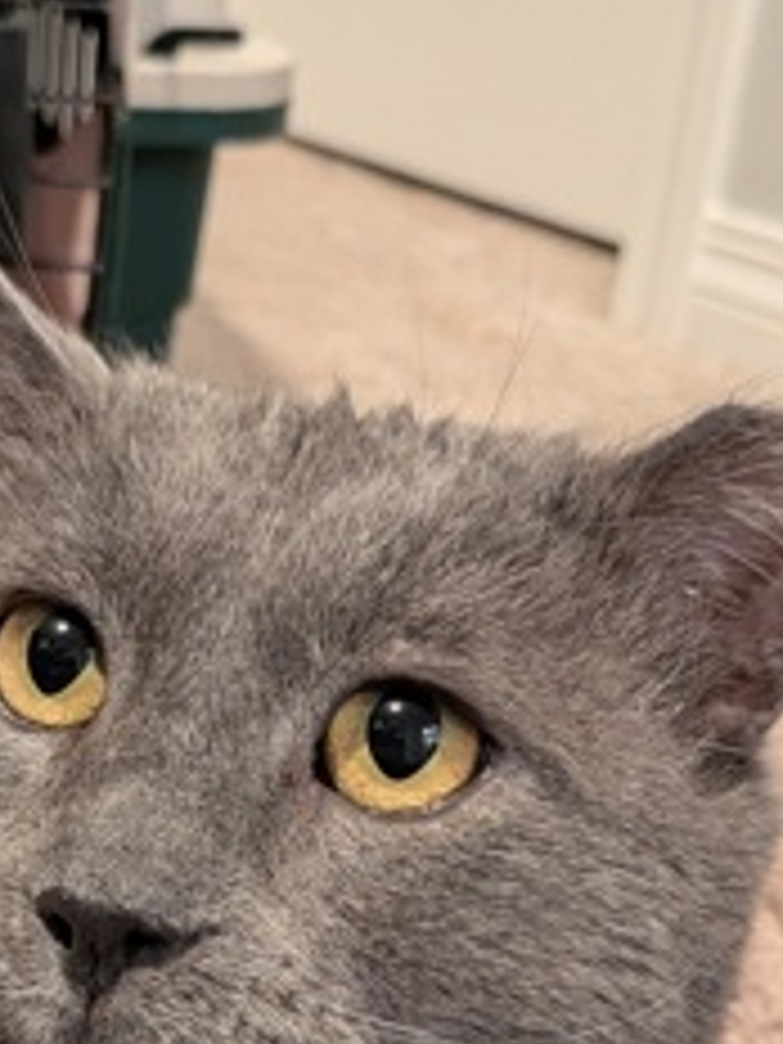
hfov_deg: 24.8
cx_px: 148
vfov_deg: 32.1
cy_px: 873
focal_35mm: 58
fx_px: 1749
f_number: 1.7
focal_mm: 4.53
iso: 912
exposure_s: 1/34.6
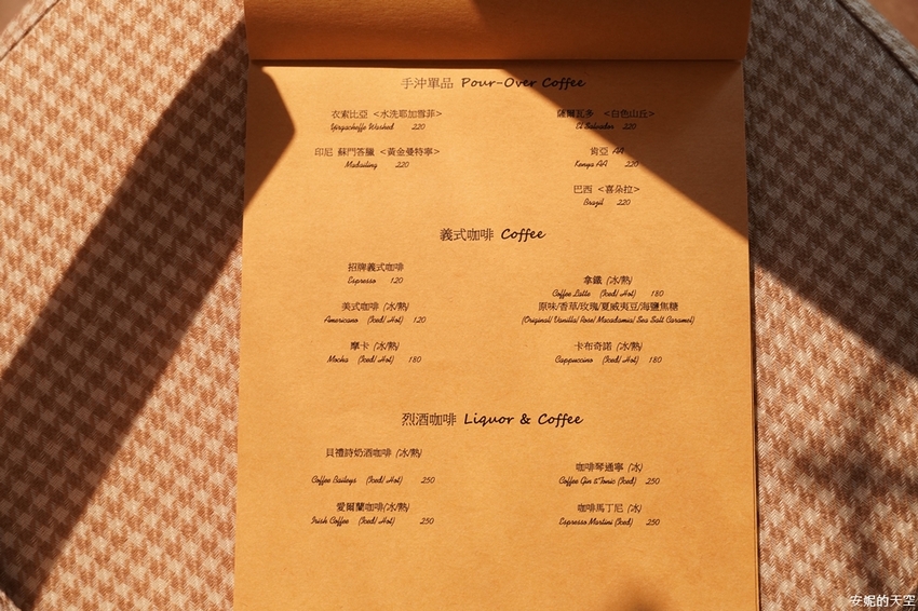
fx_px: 1529
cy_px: 306
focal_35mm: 60
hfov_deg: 33.4
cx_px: 459
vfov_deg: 22.6
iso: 400
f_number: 5
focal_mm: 40
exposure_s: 1/125
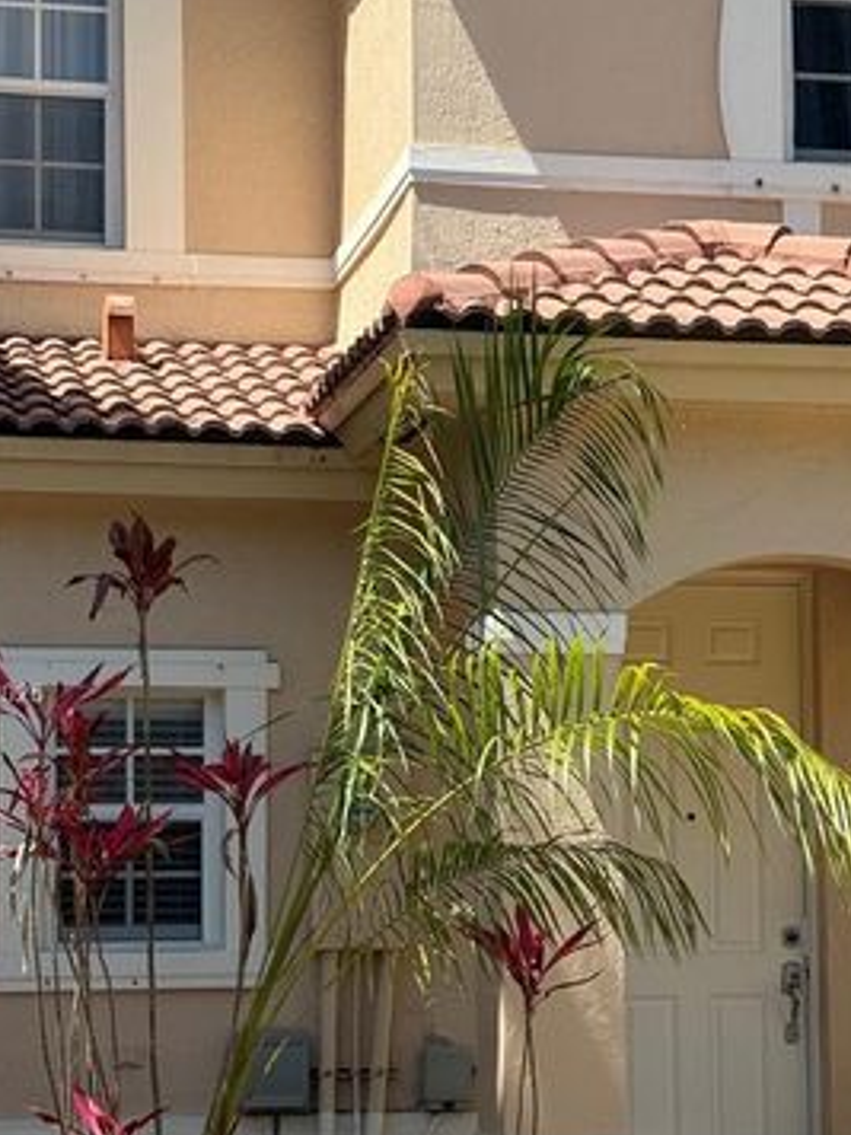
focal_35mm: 90
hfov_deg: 16.4
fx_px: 2950
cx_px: 513
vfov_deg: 21.7
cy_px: 697
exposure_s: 1/4098
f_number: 1.78
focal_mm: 6.76
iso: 100
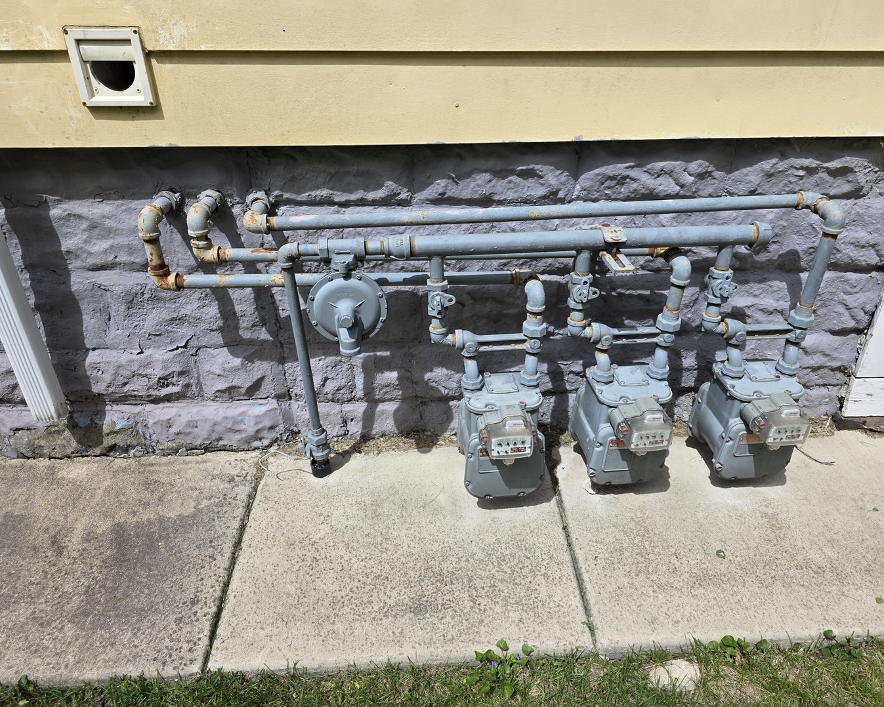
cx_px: 466
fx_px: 628
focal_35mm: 24
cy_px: 354
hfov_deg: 70.2
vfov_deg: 58.8
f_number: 1.7
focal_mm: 6.3
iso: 80
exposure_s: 1/7944
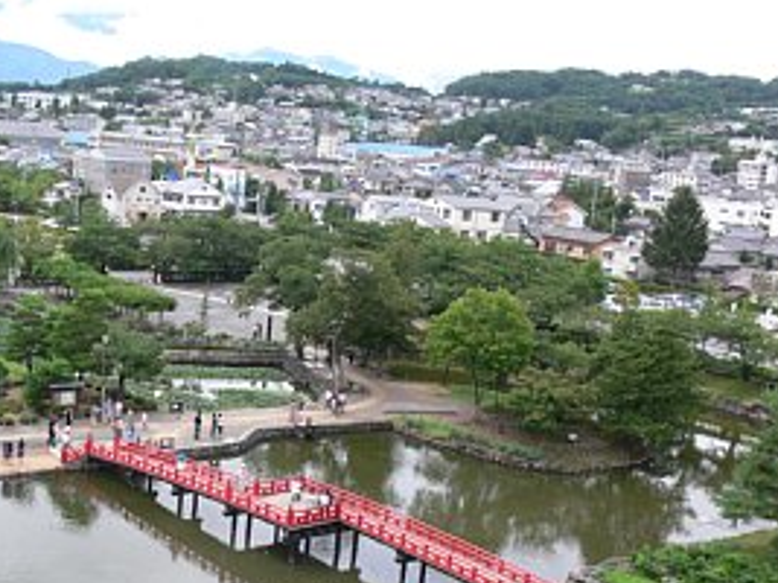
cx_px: 242
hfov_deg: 35.1
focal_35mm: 54
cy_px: 338
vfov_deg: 27.0
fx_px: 1213
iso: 80
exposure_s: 1/160
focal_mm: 7.6
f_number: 5.6
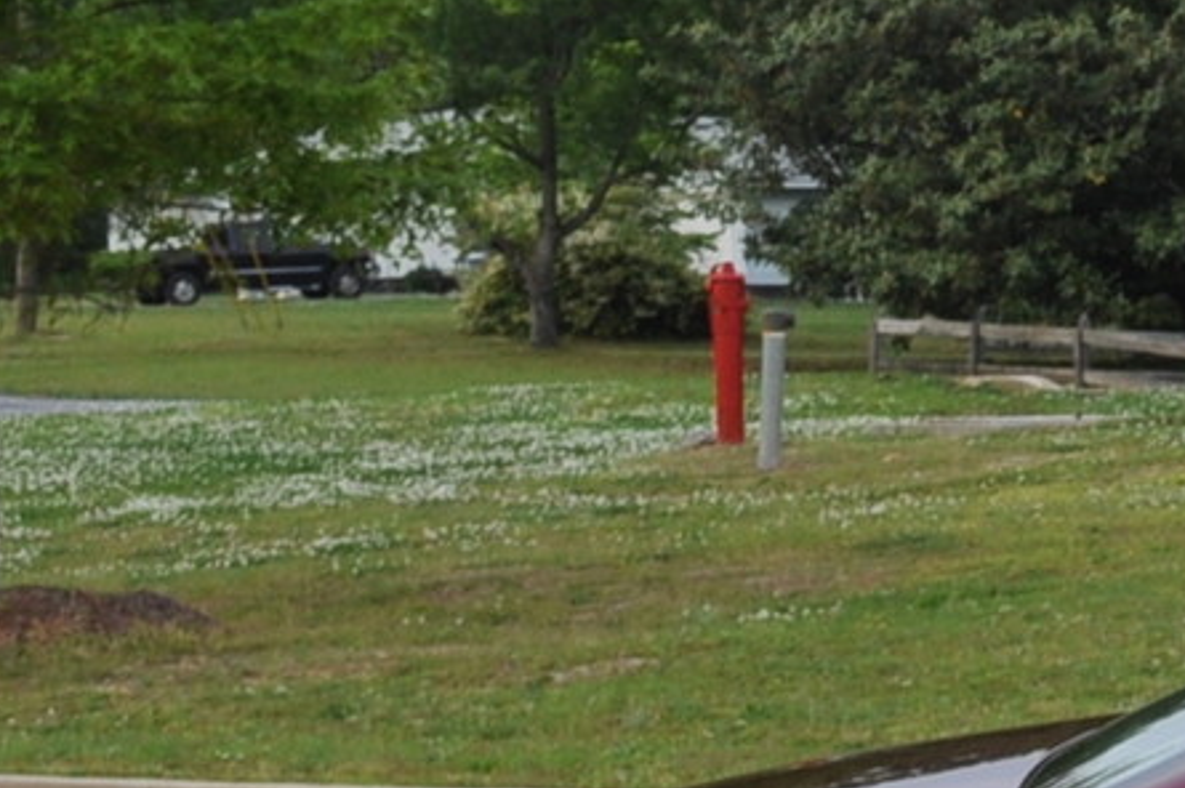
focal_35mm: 202
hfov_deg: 8.8
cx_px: 3263
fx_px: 6644
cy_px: 628
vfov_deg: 6.8
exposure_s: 1/80
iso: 200
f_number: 8
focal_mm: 24
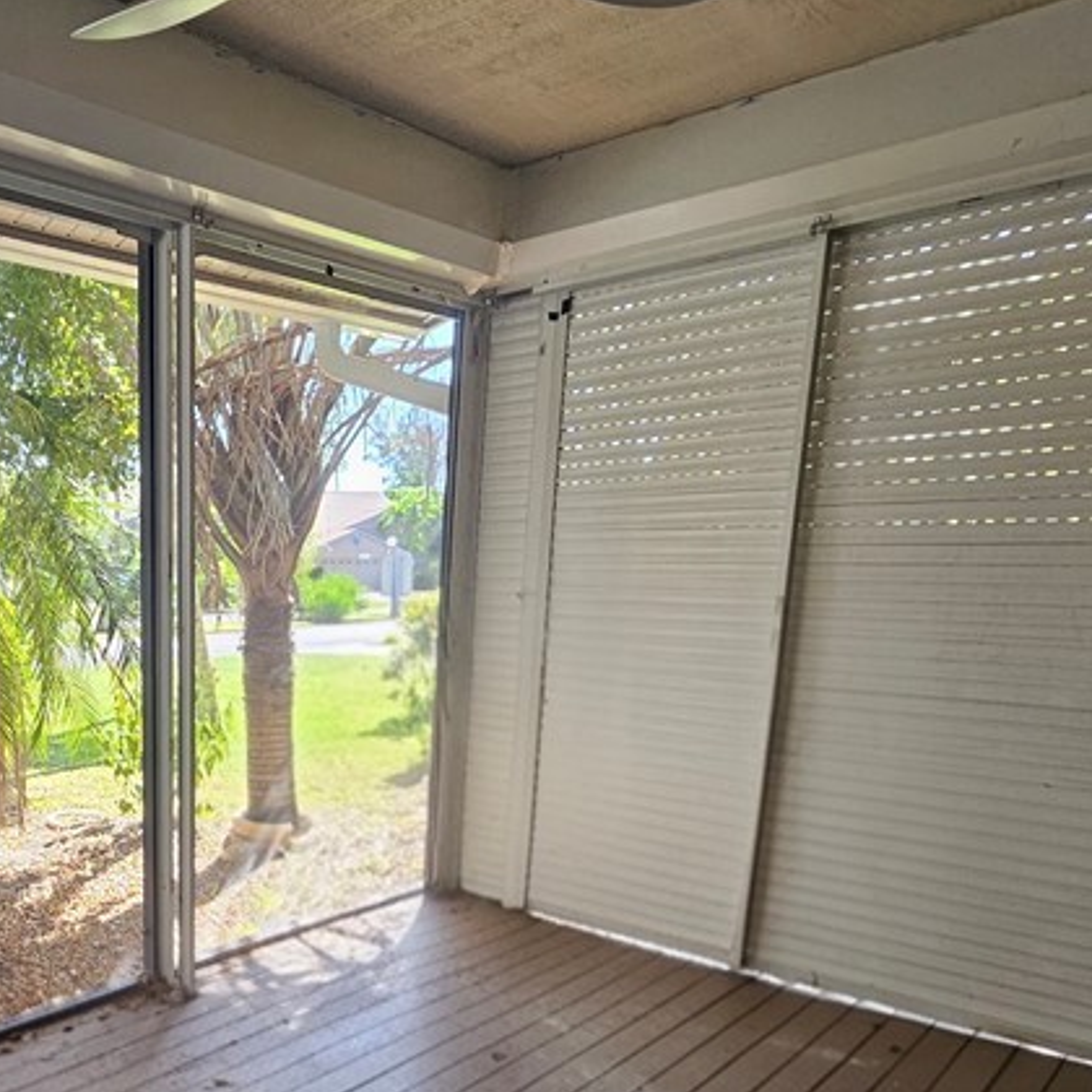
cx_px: 146
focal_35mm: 28
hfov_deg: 51.7
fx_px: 999
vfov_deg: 55.3
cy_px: 783
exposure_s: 1/101
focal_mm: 1.74
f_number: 2.2
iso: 100
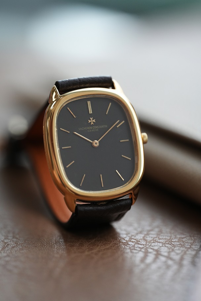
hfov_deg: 13.0
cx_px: 100
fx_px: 879
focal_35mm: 105
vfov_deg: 19.5
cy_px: 150
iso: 2500
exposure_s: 1/250
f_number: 3.5
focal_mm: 105
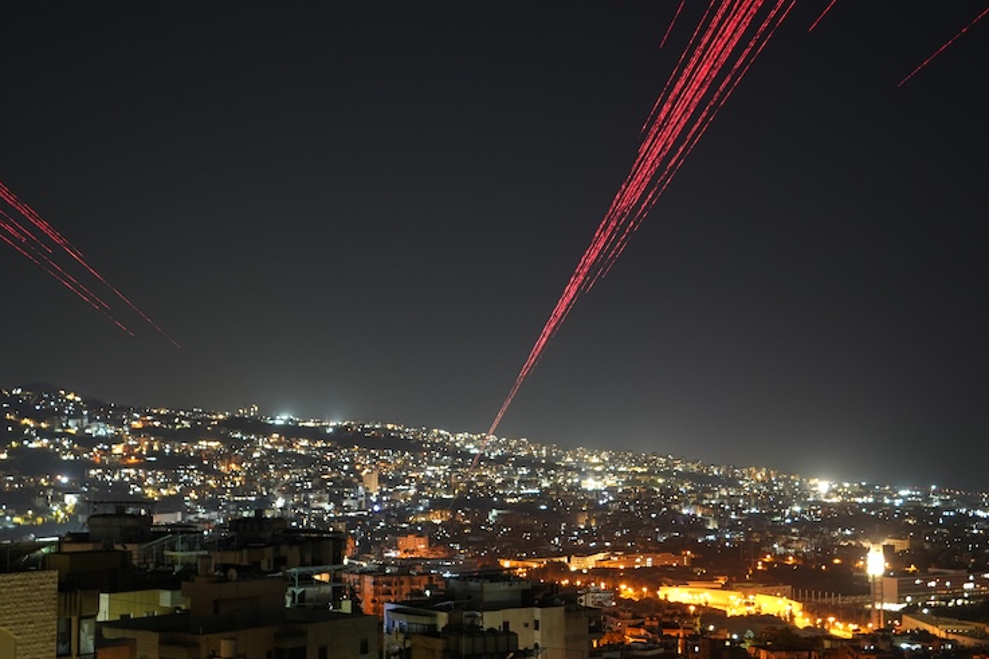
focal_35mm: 57
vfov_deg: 23.8
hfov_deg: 35.1
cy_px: 317
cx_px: 467
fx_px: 1565
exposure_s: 2.5
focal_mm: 35
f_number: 2.8
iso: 400
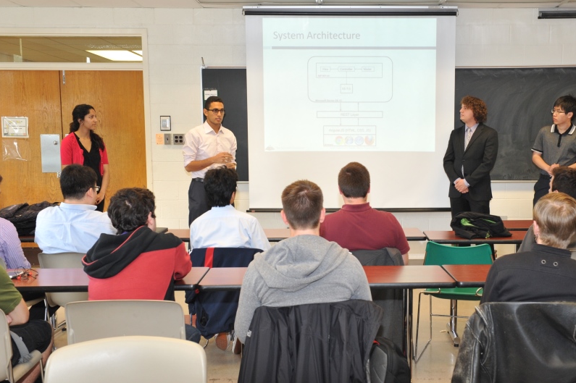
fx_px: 704
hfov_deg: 44.3
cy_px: 217
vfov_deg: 30.4
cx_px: 344
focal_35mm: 44
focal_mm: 35
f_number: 7.1
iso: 1250
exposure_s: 1/60
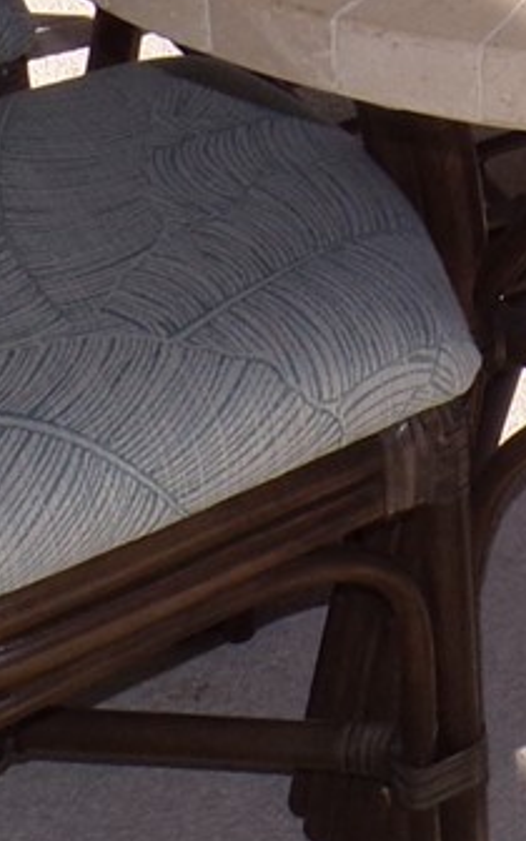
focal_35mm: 121
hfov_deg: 10.0
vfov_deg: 15.4
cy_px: -551
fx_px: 2775
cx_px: 1072
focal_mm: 4.3
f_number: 5.8
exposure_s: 1/240
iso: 80
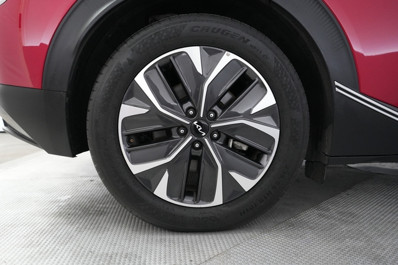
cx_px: 199
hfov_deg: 69.4
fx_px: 287
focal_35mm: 26
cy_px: 132
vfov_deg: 49.5
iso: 4000
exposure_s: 1/160
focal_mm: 26
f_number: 2.8
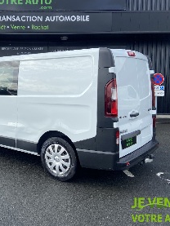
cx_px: 25
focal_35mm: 39
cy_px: 101
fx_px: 255
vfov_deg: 47.8
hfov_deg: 35.2
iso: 32
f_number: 1.8
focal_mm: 4.25
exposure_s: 1/1395
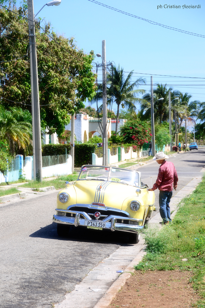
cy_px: 154
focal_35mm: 105
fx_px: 897
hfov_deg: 13.0
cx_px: 102
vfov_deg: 19.5
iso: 100
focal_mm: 70
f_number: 6.3
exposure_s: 1/400
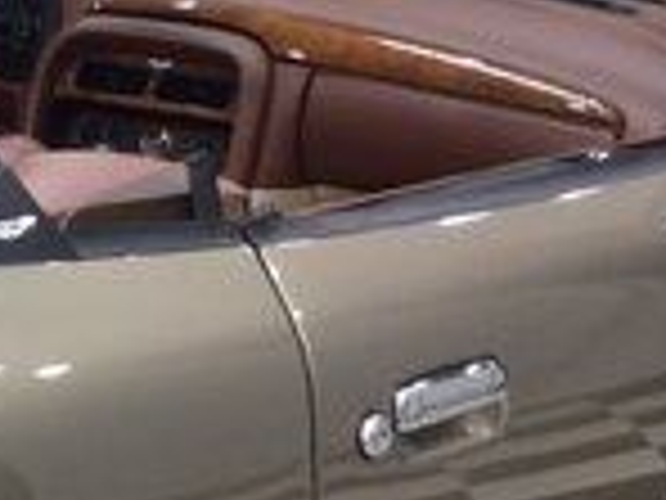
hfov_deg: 12.7
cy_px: 135
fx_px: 2655
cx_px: -608
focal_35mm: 138
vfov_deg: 10.7
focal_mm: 3.3
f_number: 2.4
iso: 50
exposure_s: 1/24
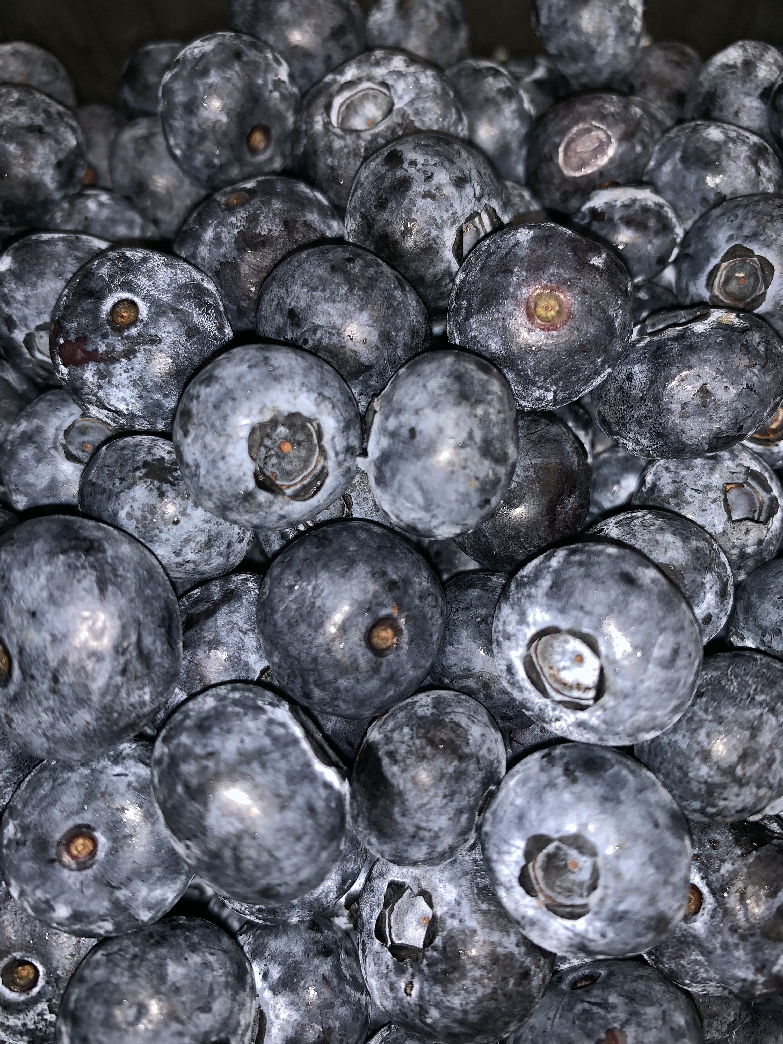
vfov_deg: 67.3
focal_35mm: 26
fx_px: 784
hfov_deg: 53.1
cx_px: 392
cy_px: 522
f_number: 1.8
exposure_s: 1/21
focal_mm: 4.25
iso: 25
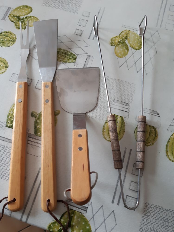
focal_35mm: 26
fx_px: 174
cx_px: 87
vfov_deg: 67.3
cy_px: 116
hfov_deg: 53.1
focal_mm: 3.92
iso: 200
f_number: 1.7
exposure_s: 1/25
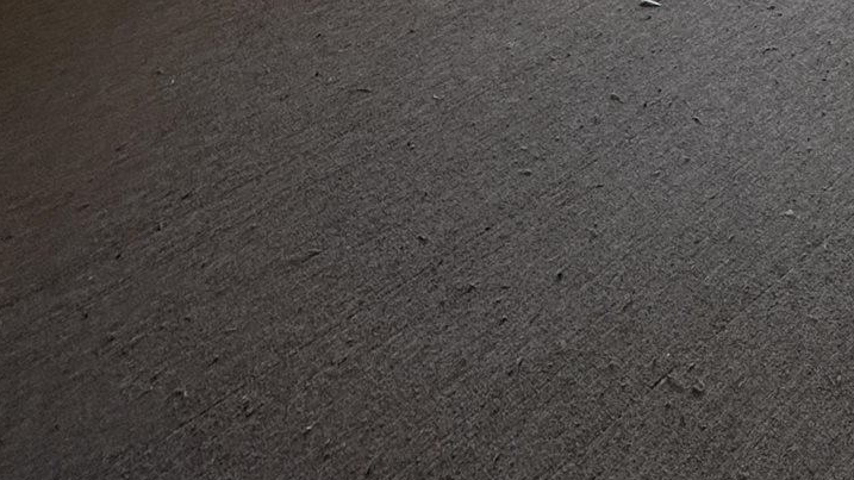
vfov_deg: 16.7
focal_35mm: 49
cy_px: -535
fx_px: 1109
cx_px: 948
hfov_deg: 35.7
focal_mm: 2.22
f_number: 2.2
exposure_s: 1/99
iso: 40
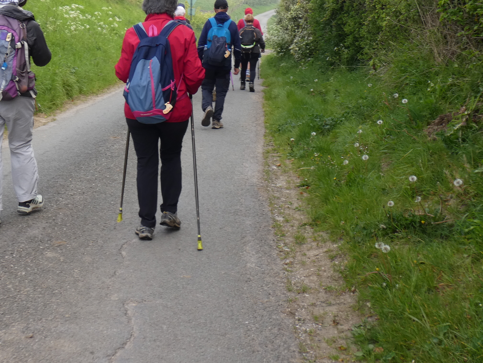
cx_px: 198
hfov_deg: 29.8
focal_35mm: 65
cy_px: 86
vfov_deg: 22.4
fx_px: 907
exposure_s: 1/160
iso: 80
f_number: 3.5
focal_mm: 6.8
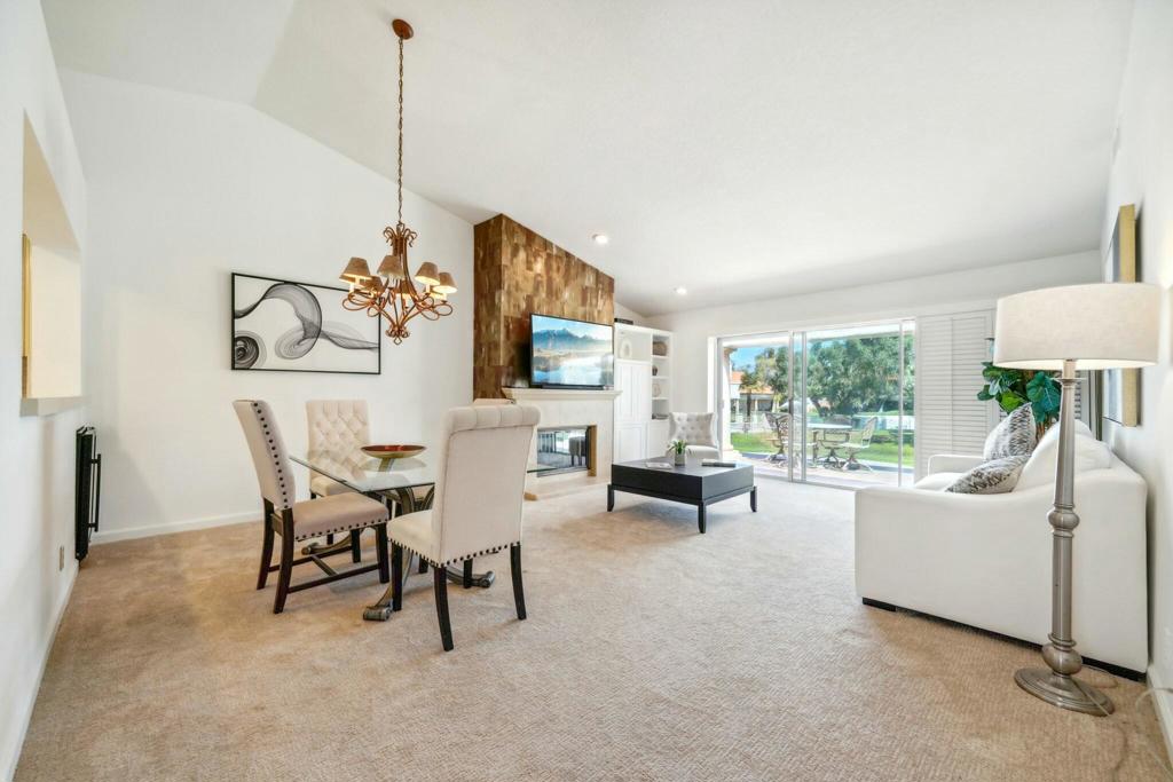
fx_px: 424
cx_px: 586
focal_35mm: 13
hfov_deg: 108.3
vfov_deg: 85.4
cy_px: 391
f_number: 8
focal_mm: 13
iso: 200
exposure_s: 1/30
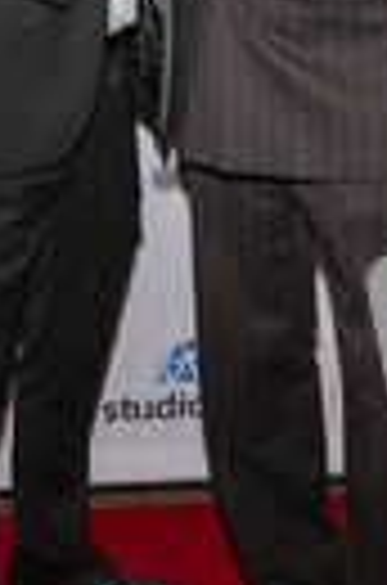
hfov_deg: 18.3
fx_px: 1200
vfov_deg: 26.6
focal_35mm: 74
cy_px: 76
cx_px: 189
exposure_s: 1/200
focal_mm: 24
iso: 800
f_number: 5.6
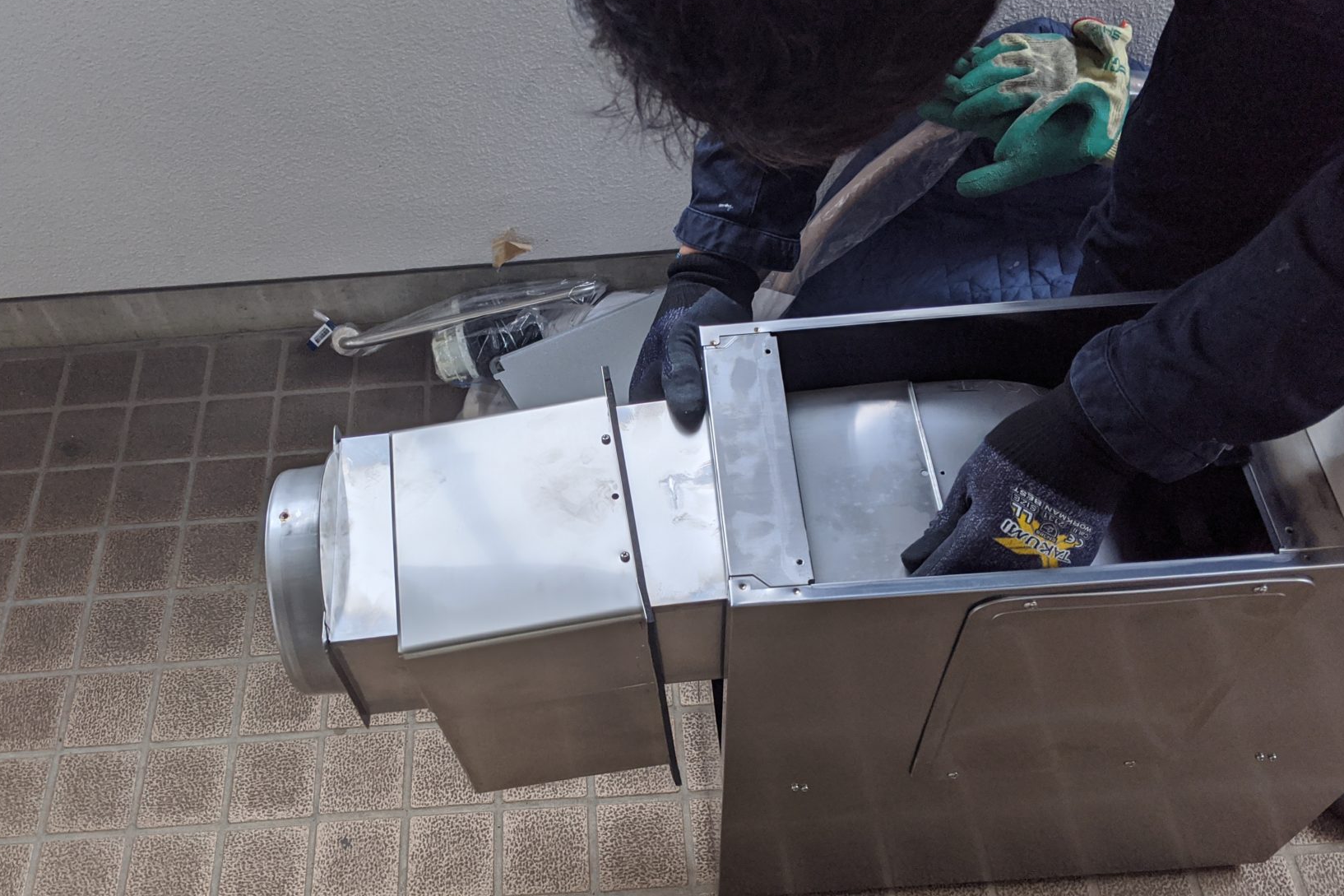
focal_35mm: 33
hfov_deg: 57.1
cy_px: 514
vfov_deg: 39.9
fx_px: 1232
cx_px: 596
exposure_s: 1/120
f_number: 1.8
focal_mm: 4.44
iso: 90
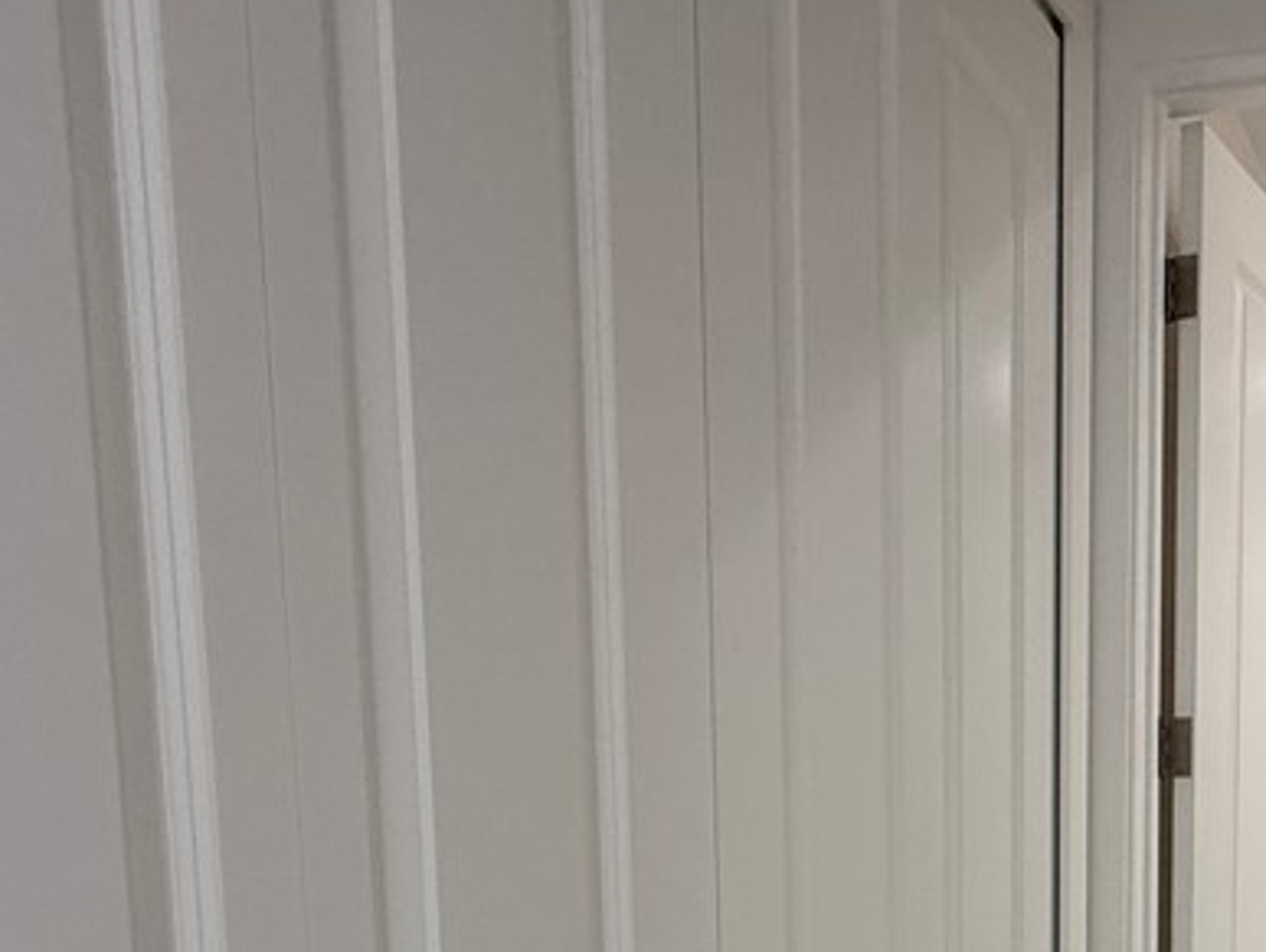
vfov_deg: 34.9
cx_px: 1194
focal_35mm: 37
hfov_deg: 44.4
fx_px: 1354
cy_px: 965
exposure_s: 1/99
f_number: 2.2
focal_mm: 2.22
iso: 200
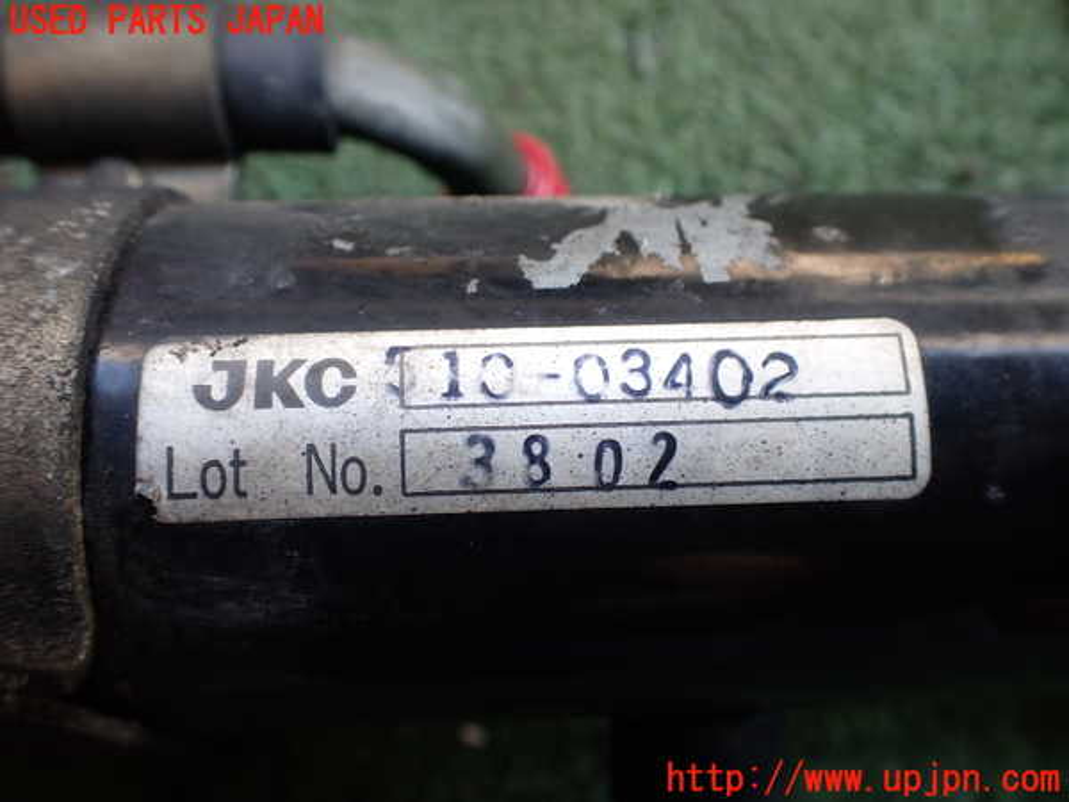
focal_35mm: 30
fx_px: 926
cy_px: 401
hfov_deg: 60.0
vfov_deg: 46.8
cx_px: 534
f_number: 2.3
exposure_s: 1/125
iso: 200
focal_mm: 5.4
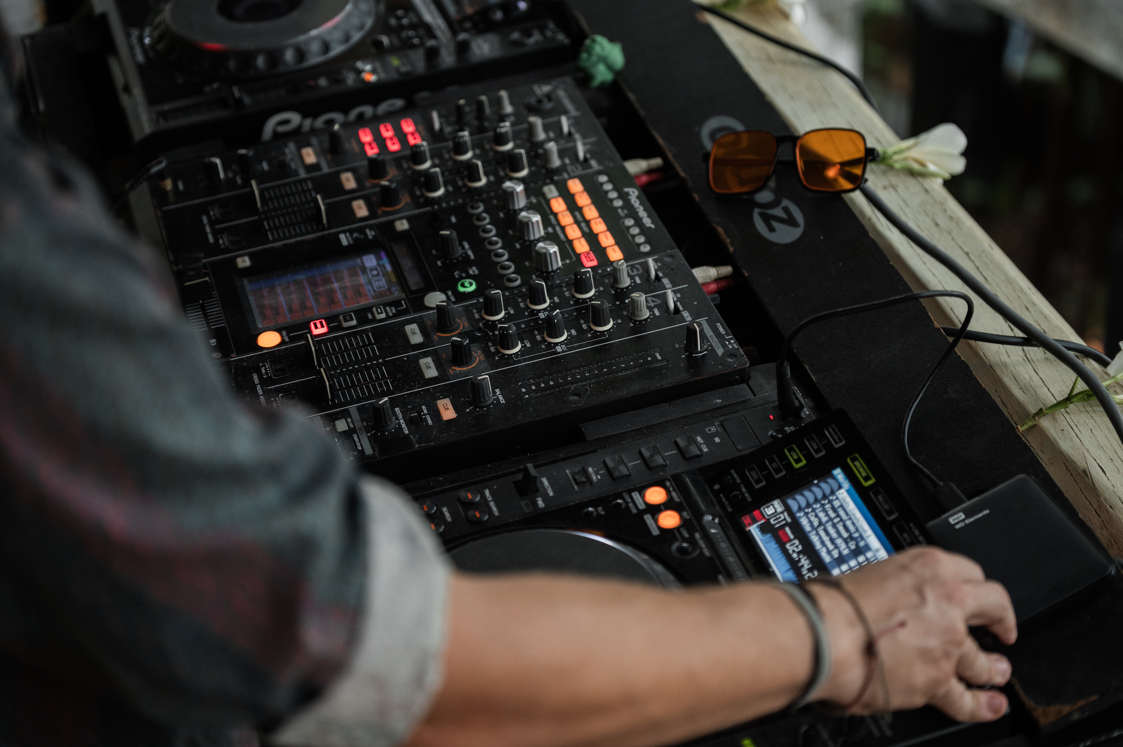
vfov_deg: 19.4
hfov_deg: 28.9
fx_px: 2182
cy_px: 374
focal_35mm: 70
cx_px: 562
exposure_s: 1/500
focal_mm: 70
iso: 1600
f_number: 2.8
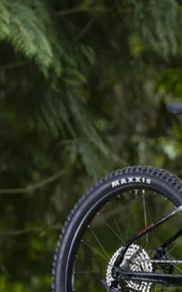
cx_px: 312
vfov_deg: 4.2
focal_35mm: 496
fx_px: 3936
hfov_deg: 2.6
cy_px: 174
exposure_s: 1/500
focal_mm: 185
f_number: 5.6
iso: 800
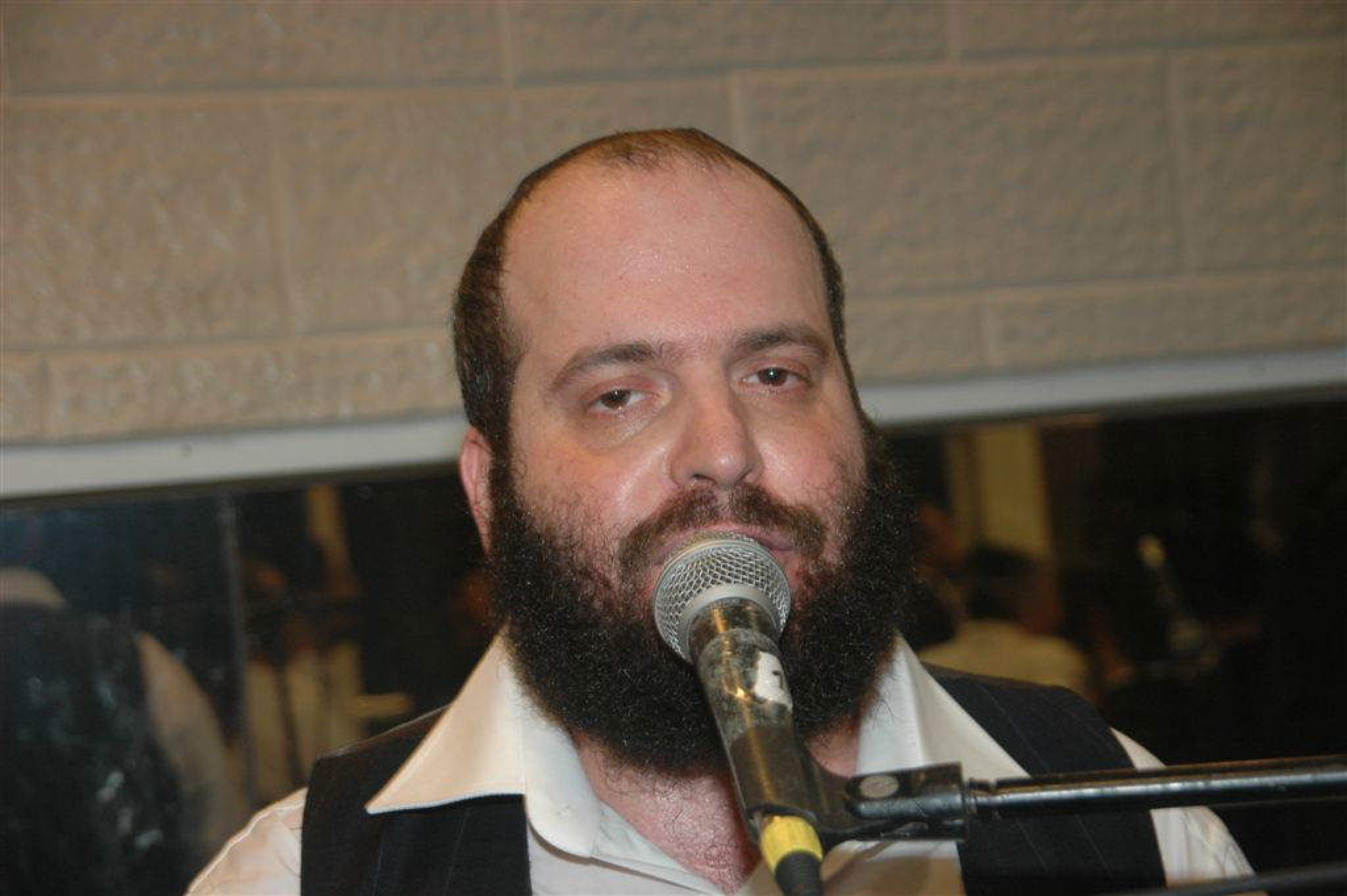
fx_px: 4374
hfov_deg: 17.5
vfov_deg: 11.7
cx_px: 674
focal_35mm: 117
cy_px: 448
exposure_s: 1/60
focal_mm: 78
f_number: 5.6
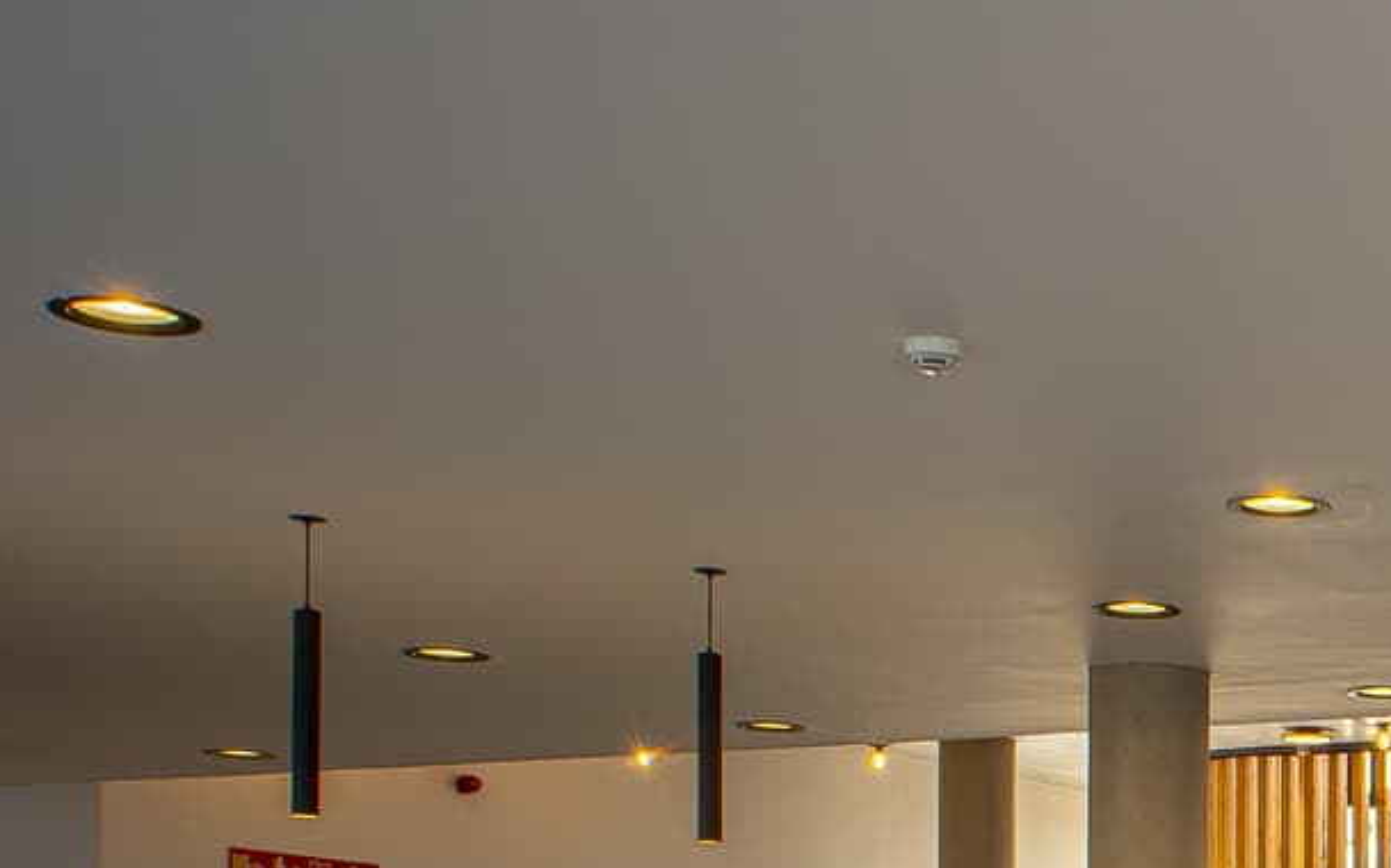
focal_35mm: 67
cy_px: 1248
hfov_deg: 26.4
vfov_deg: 17.7
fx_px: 2539
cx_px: 1768
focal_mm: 20
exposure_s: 1/10
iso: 50
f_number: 22
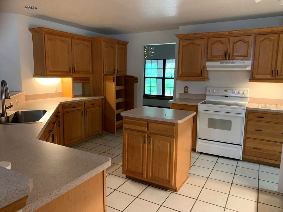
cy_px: 106
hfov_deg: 67.3
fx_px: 213
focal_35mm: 26
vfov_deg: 53.1
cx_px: 142
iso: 320
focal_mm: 4.25
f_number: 1.8
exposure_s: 1/40
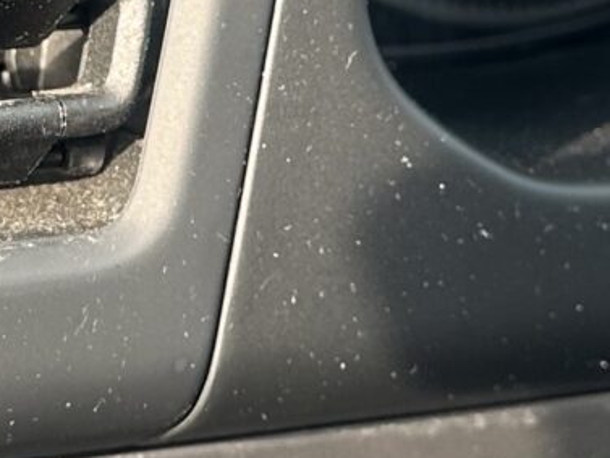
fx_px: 2873
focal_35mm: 163
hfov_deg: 12.1
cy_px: 141
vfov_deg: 9.1
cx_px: 118
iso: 64
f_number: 1.78
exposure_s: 1/135
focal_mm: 6.86
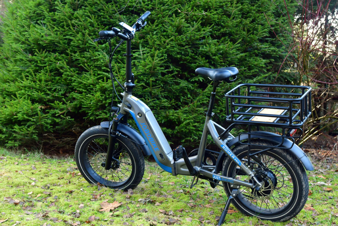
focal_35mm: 39
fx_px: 366
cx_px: 169
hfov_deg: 49.5
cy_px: 113
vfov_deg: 34.3
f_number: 3.5
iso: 800
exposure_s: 1/50
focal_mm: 26
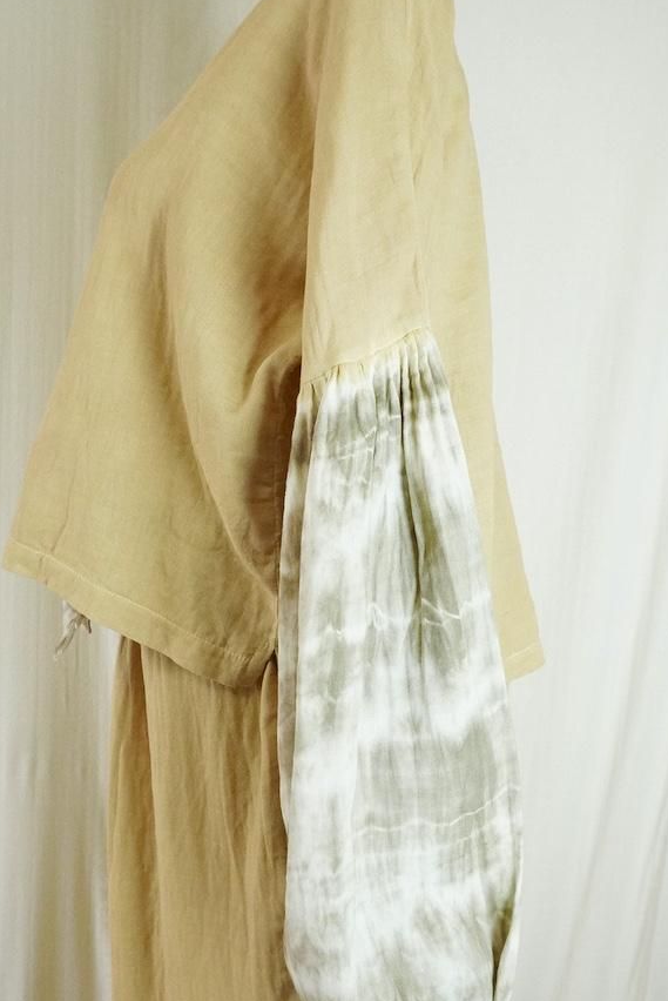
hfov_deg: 42.4
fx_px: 862
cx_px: 318
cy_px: 523
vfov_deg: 60.2
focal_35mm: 31
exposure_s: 1/200
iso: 6400
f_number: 8
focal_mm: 16
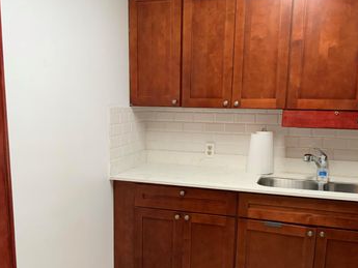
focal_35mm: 42
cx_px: 162
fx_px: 435
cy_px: 185
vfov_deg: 34.0
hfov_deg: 44.7
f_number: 1.8
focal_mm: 3
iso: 64
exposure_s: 1/60
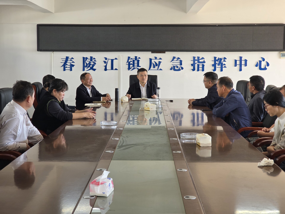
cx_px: 142
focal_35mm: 69
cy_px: 107
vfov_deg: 21.3
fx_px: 568
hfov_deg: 28.2
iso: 125
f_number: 2.4
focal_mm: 7.9
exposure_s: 1/100
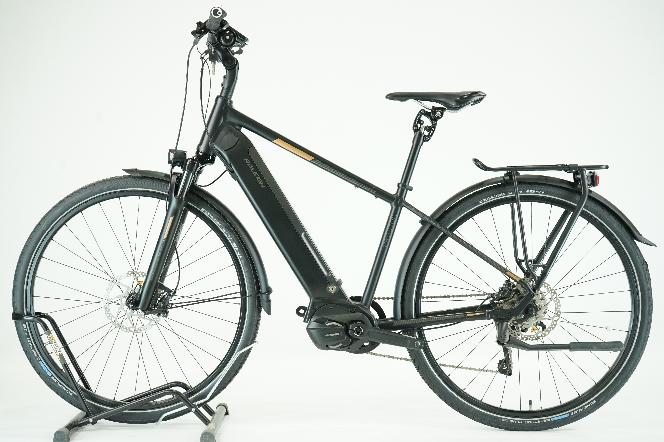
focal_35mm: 55
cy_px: 221
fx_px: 1014
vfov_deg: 24.6
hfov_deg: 36.2
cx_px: 332
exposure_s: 1/200
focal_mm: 55
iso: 3200
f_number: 6.3
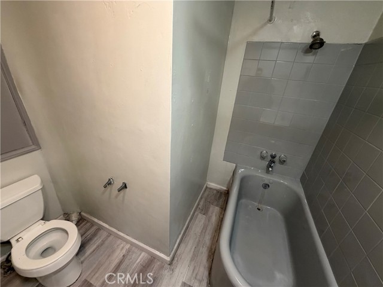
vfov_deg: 85.7
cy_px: 144
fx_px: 155
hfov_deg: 102.1
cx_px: 192
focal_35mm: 14
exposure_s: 1/60
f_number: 2.2
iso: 250
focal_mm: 2.22
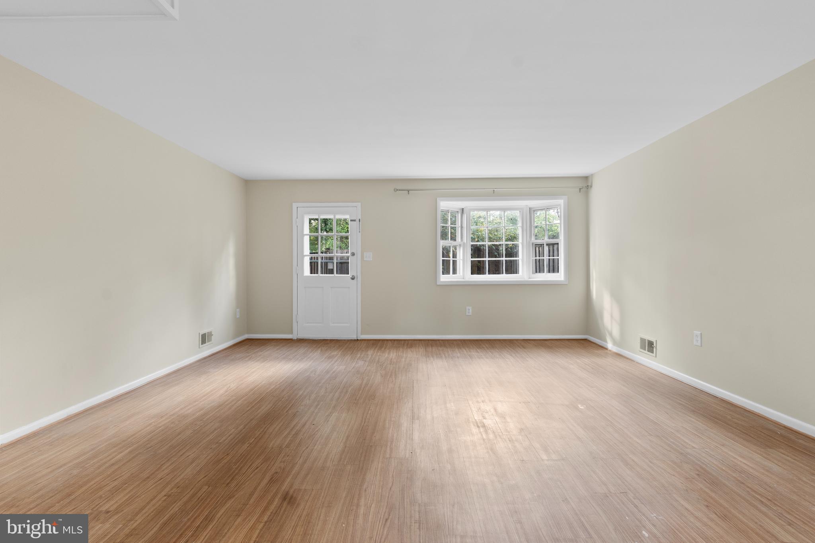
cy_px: 272
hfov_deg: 100.4
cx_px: 408
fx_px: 340
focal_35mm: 15
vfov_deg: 77.3
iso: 100
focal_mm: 10
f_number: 9
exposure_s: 1
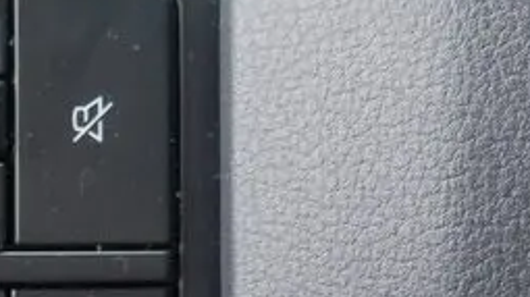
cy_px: 215
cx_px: -4
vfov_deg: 11.6
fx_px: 1460
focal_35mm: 104
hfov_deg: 19.9
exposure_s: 1/100
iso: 200
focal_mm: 19
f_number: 4.1
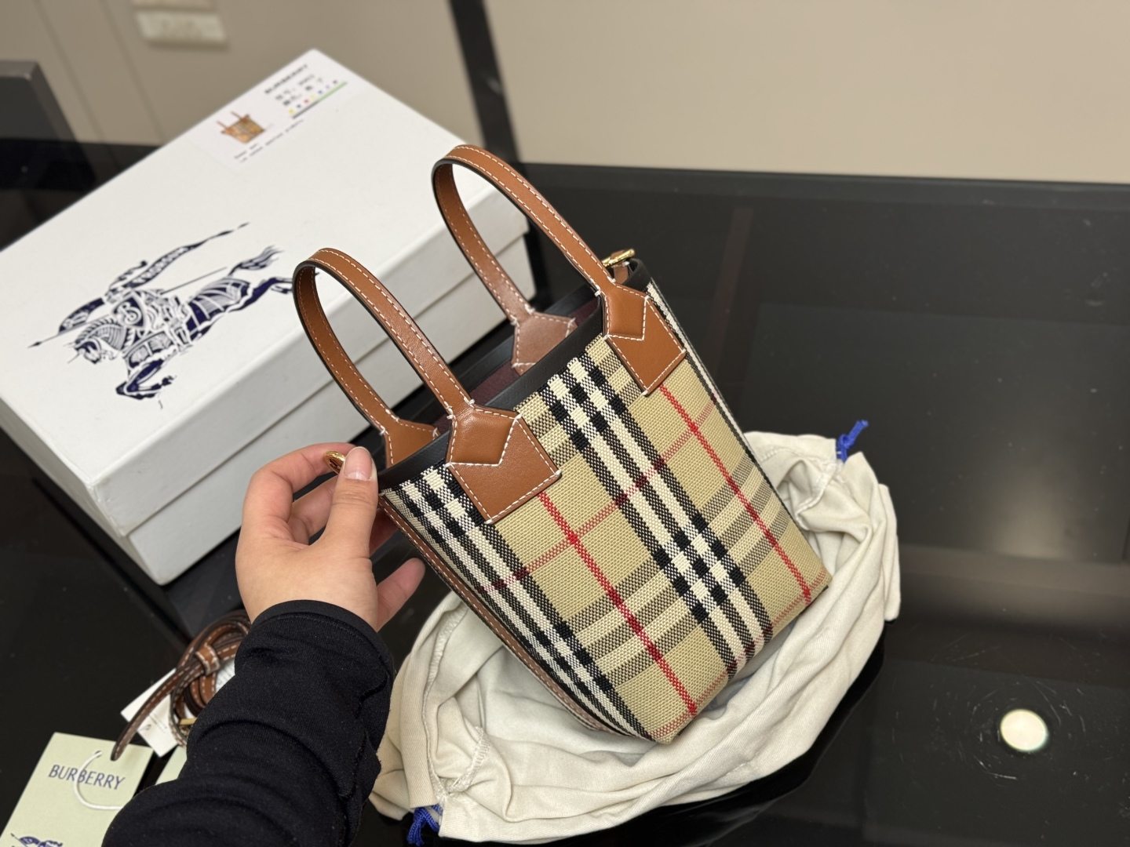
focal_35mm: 48
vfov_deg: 30.3
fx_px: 1567
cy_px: 424
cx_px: 565
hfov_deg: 39.7
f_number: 1.78
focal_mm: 6.76
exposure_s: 1/79
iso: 100
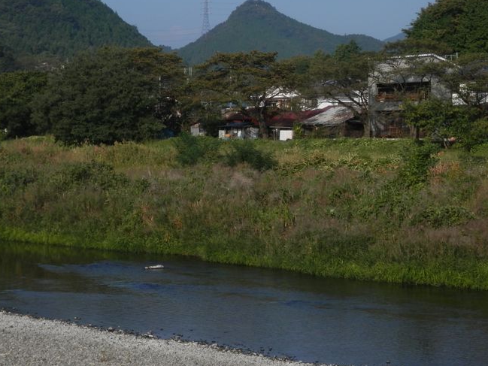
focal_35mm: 90
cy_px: 144
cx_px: 278
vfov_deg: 16.4
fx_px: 1269
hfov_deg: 21.8
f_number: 4.5
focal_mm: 13.1
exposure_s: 1/800
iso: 80
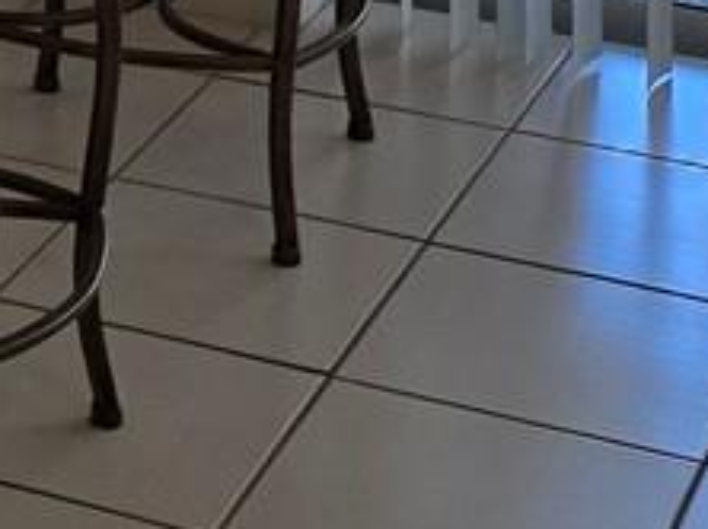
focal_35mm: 166
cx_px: -367
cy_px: -908
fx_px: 3392
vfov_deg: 8.0
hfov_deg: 11.4
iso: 100
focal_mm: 6.3
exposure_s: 1/120
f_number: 1.7
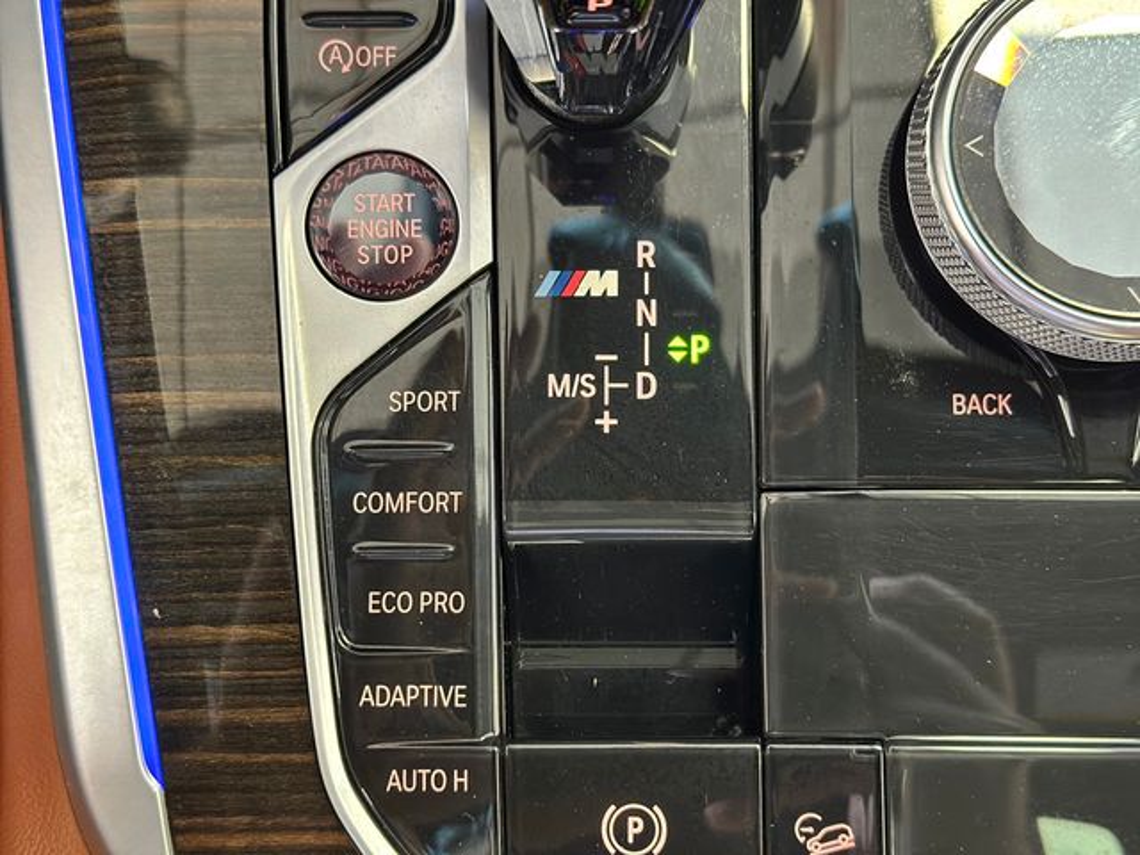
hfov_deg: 39.7
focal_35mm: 48
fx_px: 1581
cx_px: 570
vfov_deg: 30.3
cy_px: 428
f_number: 1.78
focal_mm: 6.86
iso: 640
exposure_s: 1/30
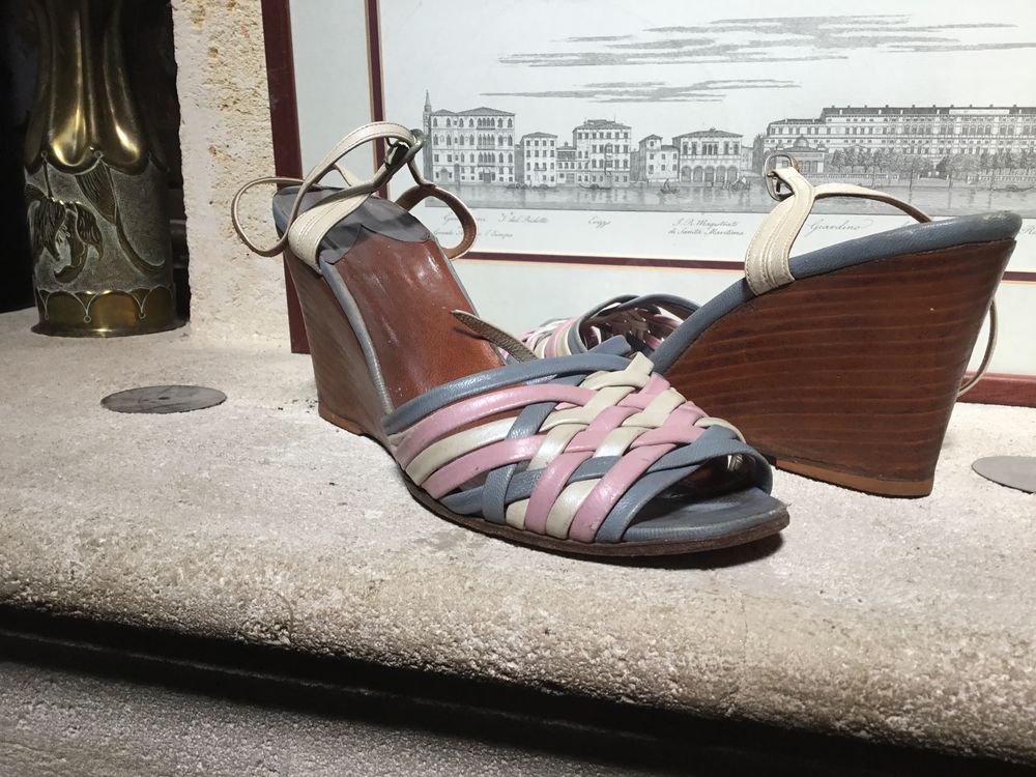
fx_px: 928
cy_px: 388
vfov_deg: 45.4
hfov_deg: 58.4
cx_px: 518
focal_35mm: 31
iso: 40
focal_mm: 3.3
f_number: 2.4
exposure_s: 1/100
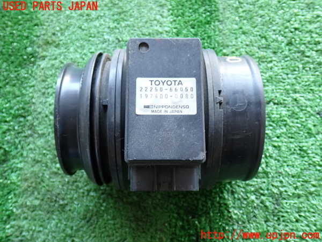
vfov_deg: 39.7
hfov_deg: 51.4
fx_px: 335
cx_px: 161
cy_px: 121
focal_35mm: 36
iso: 320
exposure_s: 1/40
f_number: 2.5
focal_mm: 6.37
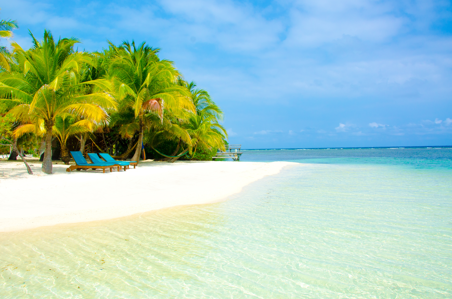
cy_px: 149
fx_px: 351
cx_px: 223
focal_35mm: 28
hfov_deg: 65.6
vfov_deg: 46.2
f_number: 9
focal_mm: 18
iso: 100
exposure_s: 1/640
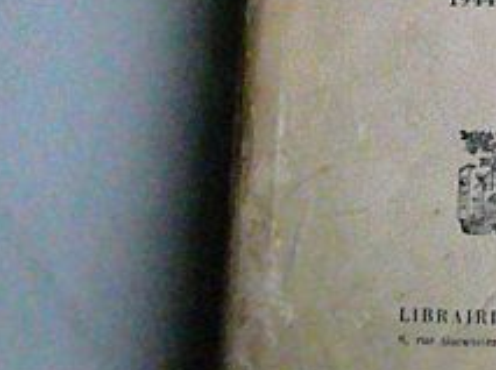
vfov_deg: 18.5
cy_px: 95
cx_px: 503
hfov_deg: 23.6
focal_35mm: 79
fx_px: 1130
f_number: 3
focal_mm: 5.7
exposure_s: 1/640
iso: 3200
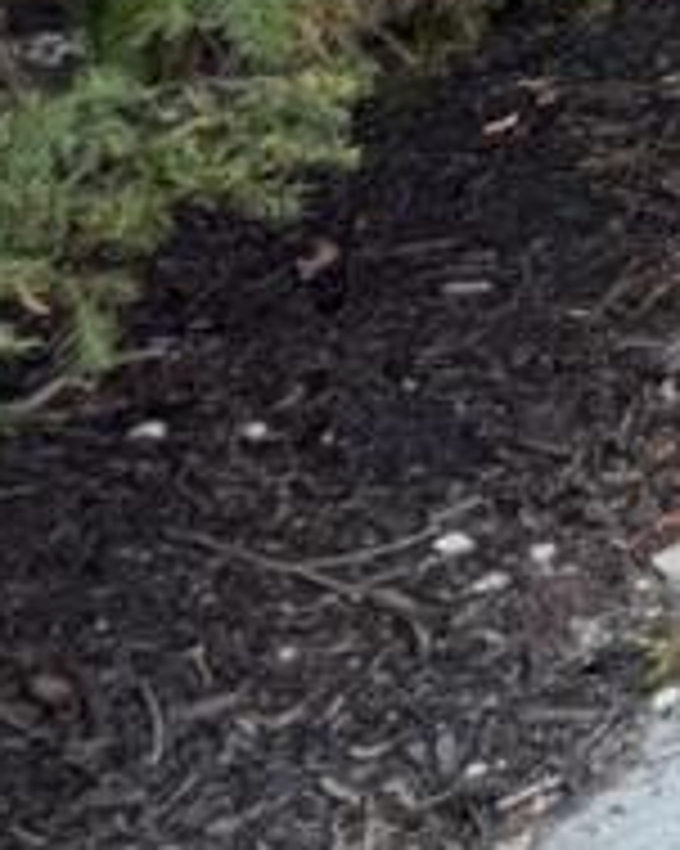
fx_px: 4003
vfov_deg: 10.4
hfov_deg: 7.5
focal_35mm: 159
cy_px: -1219
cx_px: 2499
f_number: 1.78
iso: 80
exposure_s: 1/177
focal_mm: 6.76
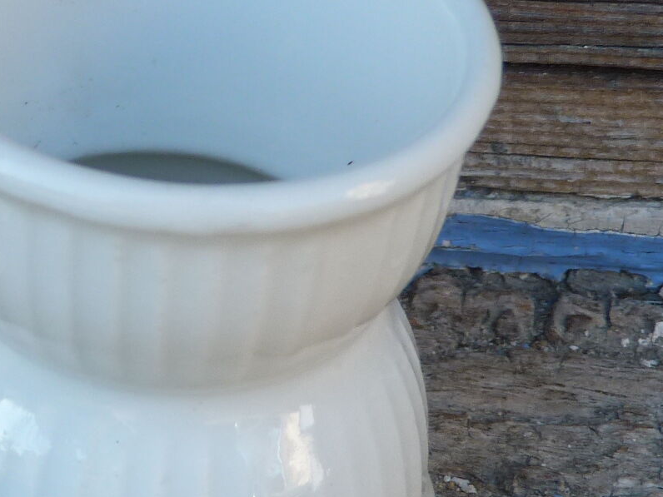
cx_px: -206
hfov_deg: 11.7
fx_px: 3141
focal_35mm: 164
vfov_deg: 9.0
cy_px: 306
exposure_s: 1/100
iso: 80
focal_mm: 9.2
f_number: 3.2
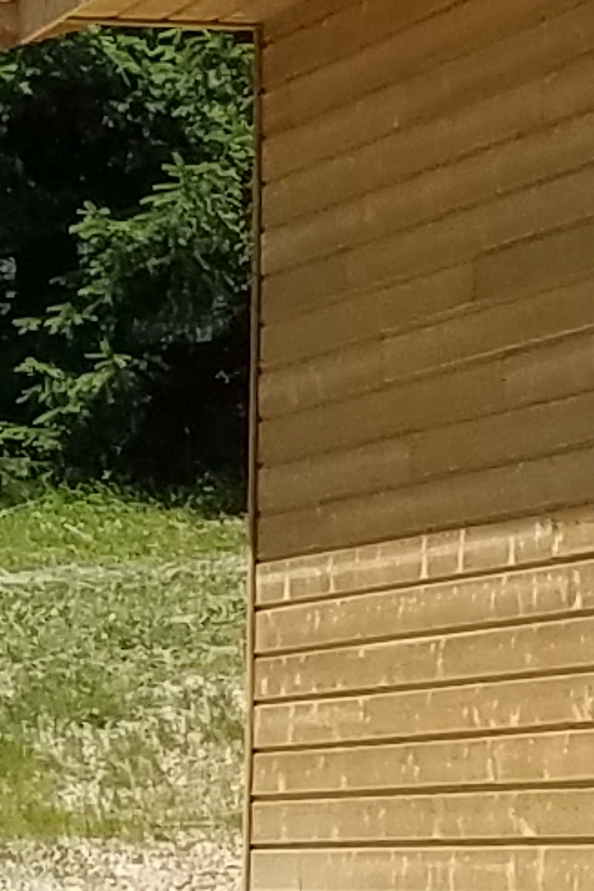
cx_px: 2098
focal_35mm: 222
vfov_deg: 9.2
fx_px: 5498
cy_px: -71
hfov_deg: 5.6
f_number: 1.7
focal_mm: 4.2
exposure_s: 1/2176
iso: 50
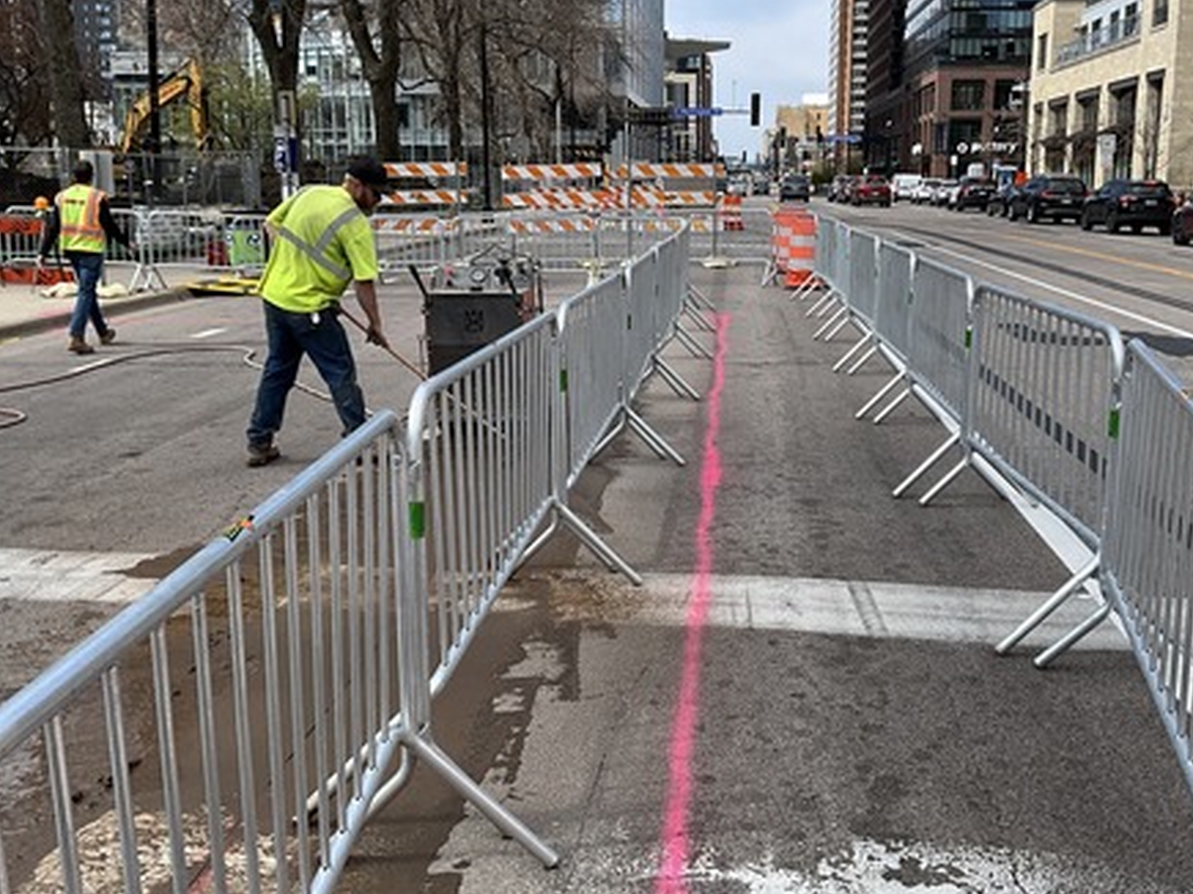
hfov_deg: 48.9
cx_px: 672
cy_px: 432
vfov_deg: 37.7
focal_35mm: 38
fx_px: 1309
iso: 25
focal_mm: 3
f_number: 1.8
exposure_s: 1/1168
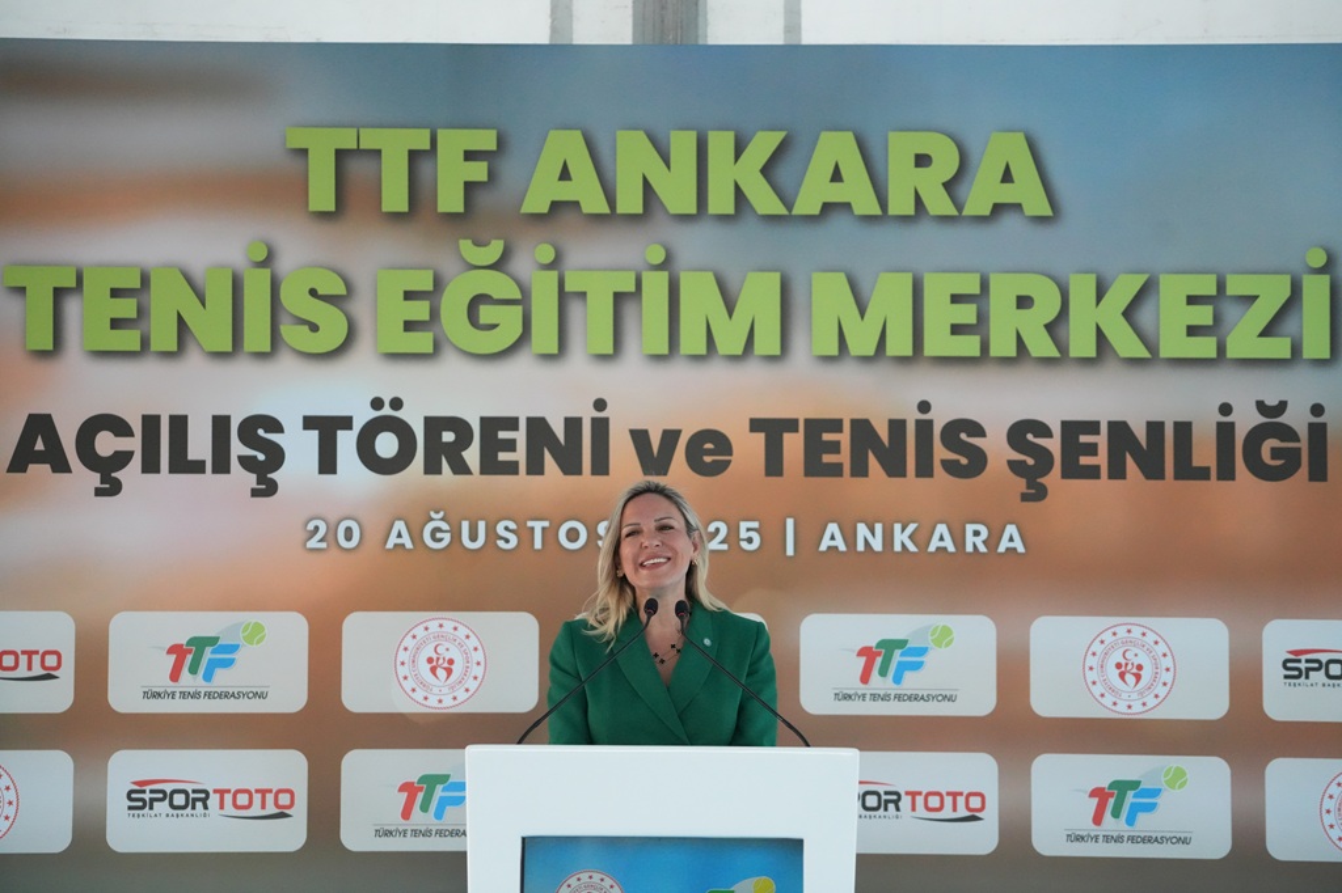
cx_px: 671
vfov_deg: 10.0
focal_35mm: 137
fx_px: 5105
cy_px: 446
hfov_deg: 15.0
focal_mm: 137
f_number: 4
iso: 8000
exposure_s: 1/3200
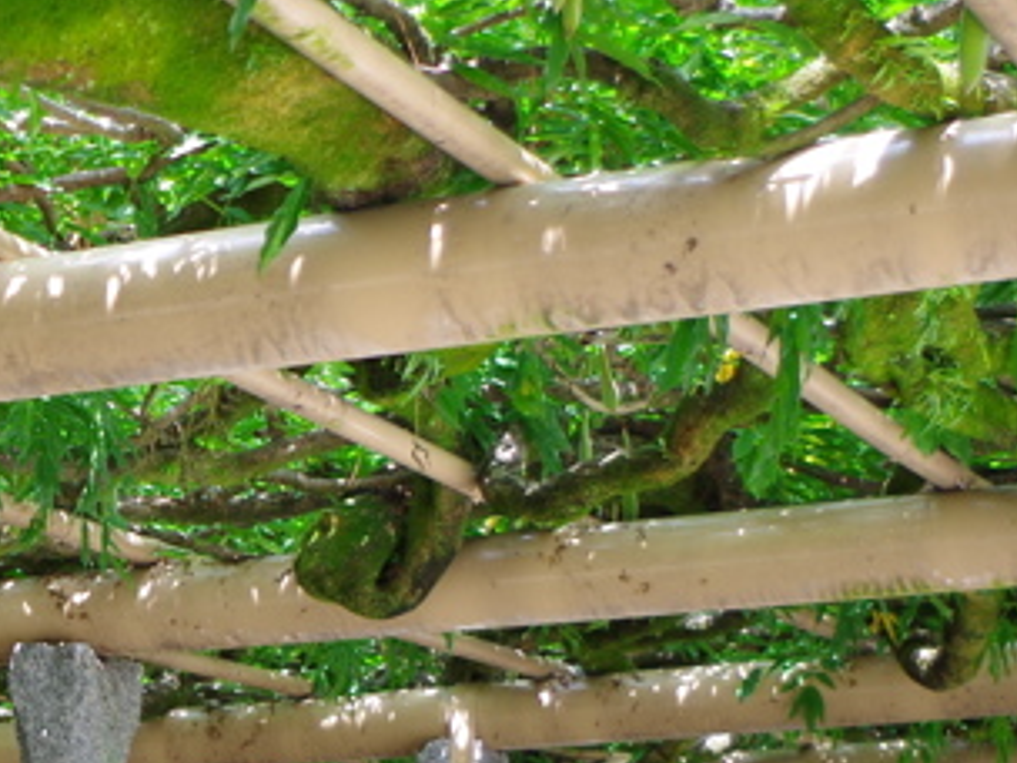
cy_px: 525
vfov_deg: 13.4
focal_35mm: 110
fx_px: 3232
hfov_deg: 16.6
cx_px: -395
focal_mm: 23.13
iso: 100
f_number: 4
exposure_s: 1/50
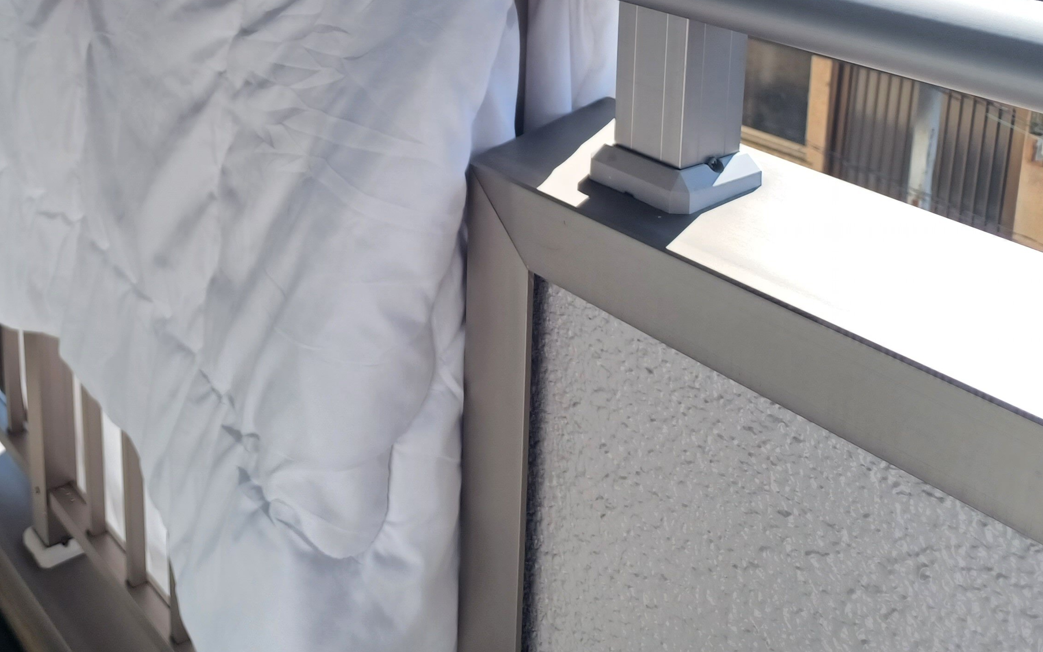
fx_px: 1336
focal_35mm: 47
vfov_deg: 26.0
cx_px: 140
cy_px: 0
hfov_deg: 40.0
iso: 40
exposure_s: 1/120
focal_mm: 4.6
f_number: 1.8
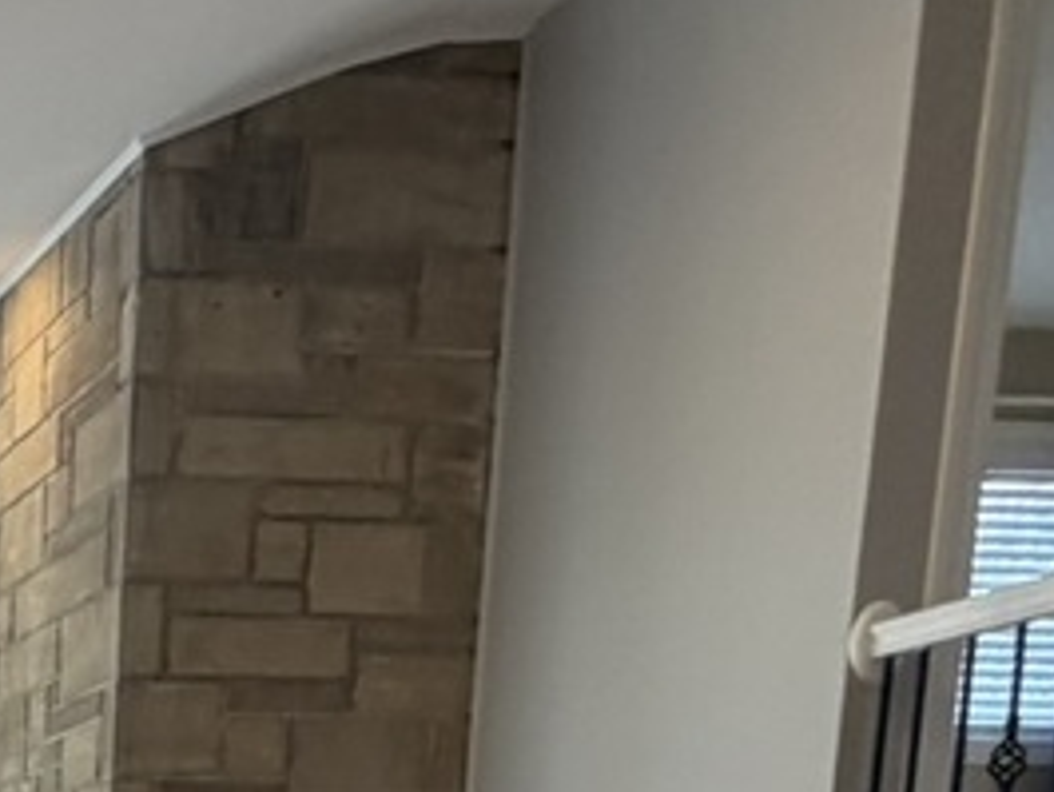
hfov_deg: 22.1
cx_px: -438
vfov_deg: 16.0
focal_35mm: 76
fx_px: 2315
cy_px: 1492
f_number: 2.2
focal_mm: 2.22
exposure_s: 1/120
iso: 160
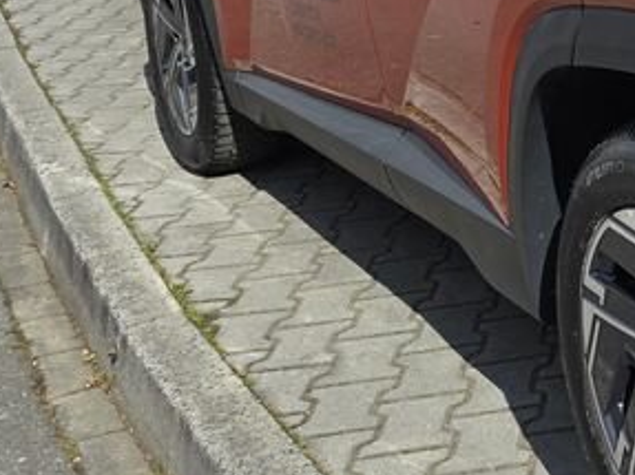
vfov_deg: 17.1
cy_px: -106
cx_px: 976
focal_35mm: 82
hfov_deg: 20.2
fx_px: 1504
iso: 12
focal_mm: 6.3
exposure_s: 1/717
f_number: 1.7
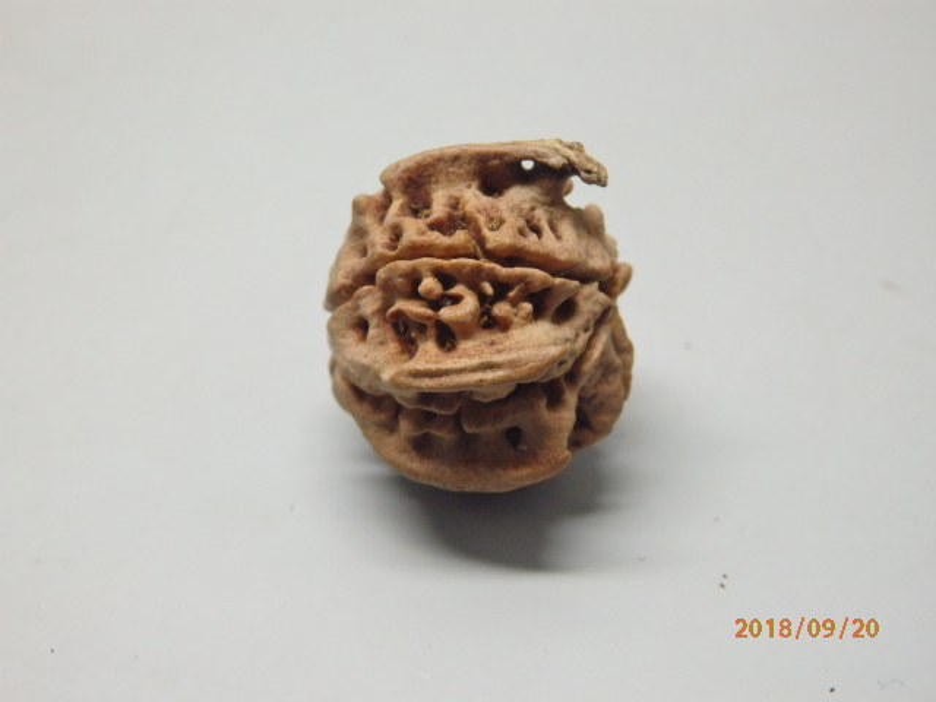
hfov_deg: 29.4
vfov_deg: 22.3
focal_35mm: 66
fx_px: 1785
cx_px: 468
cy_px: 351
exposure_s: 1/100
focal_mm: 11.9
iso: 500
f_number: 4.4
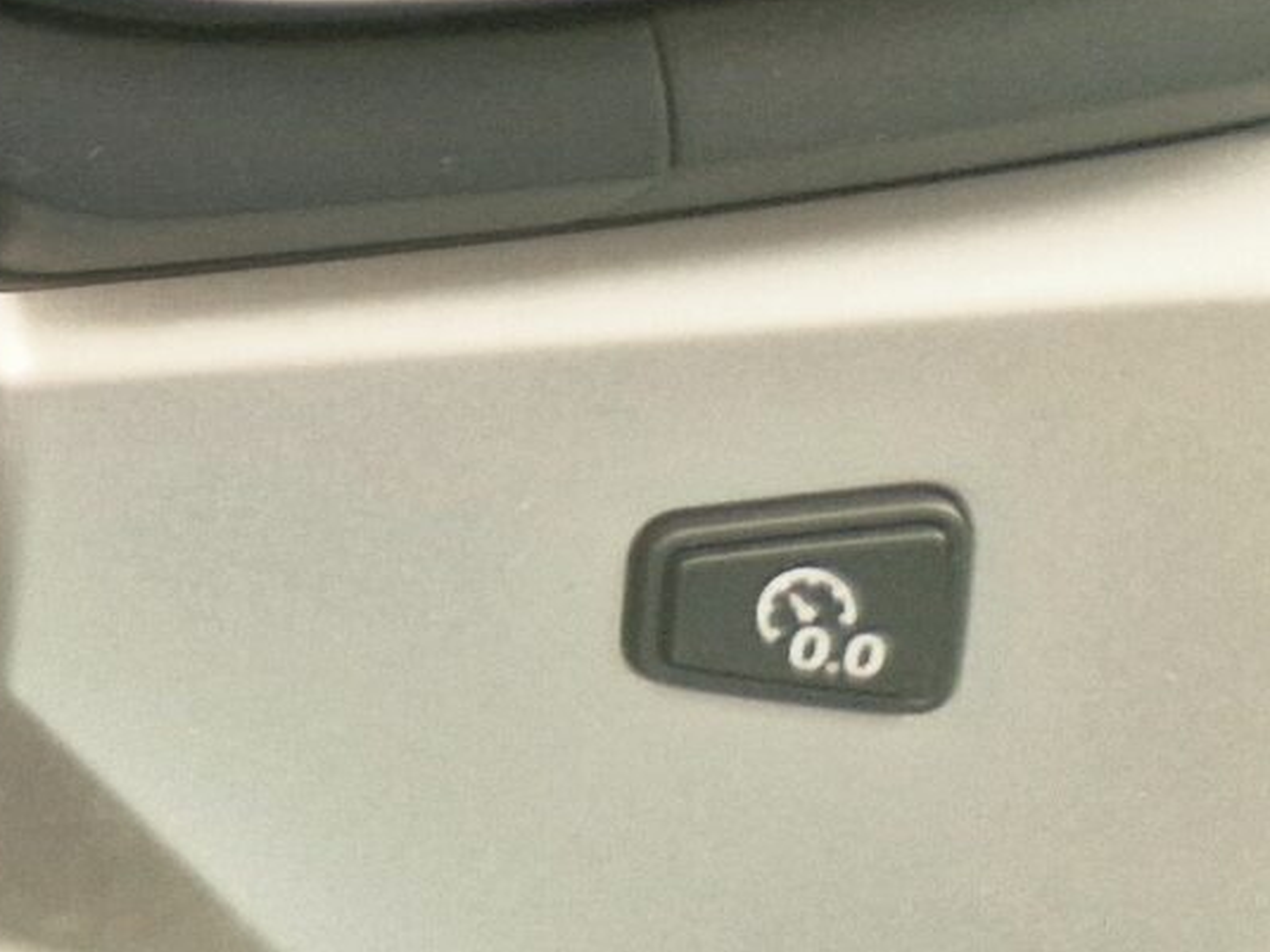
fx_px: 4035
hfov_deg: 13.7
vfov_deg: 11.4
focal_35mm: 110
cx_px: -1631
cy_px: -1249
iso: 50
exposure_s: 1/180
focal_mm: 5.4
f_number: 1.8
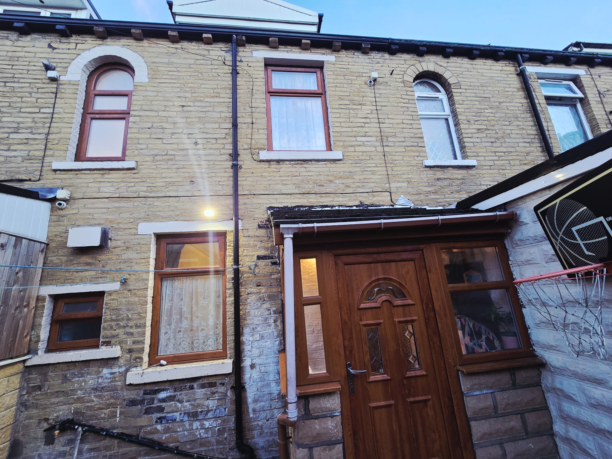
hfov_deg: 106.2
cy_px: 230
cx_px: 306
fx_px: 230
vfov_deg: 89.9
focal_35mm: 13
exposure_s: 1/50
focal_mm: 2.2
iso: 160
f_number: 2.2
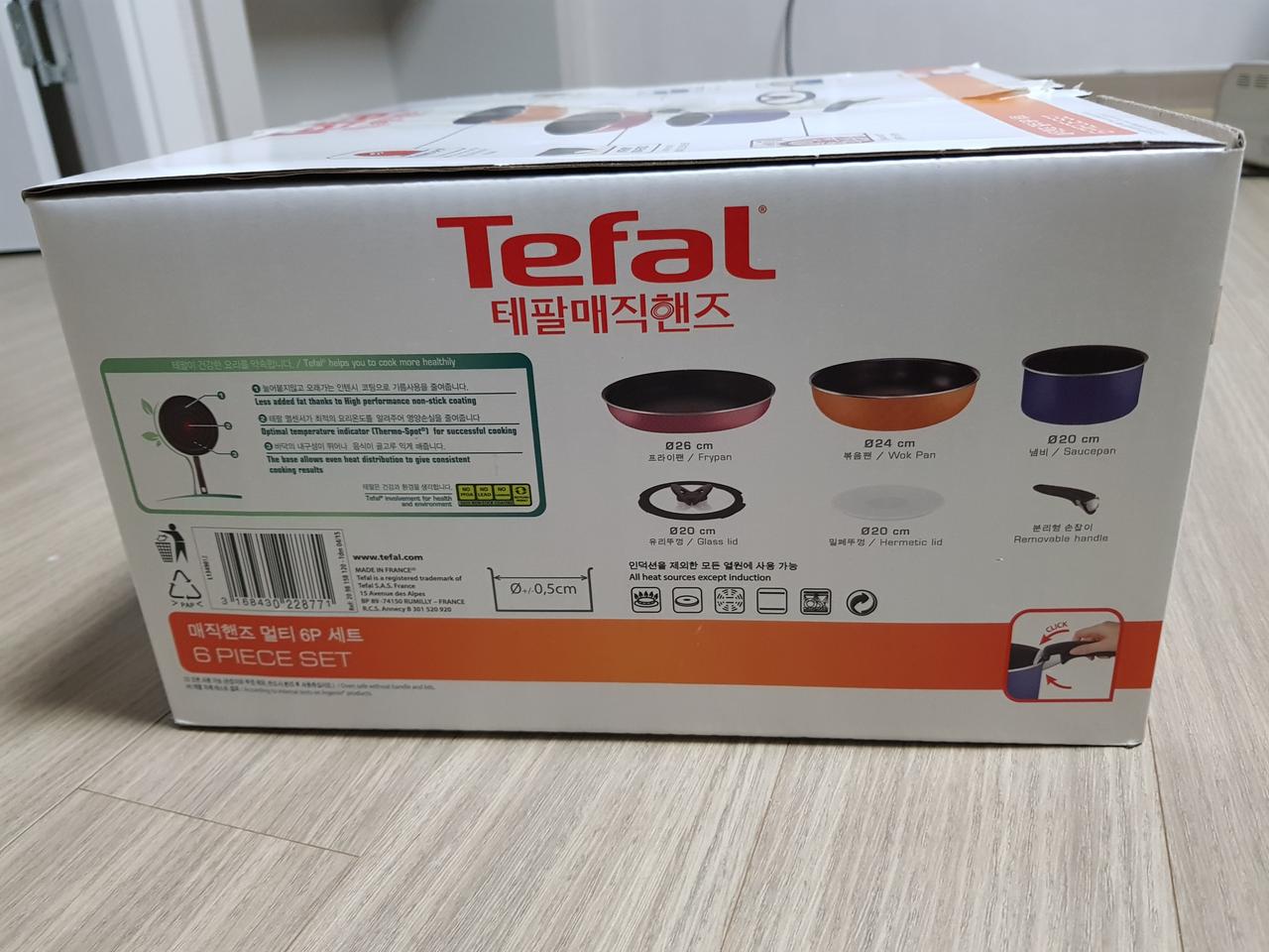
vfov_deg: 53.1
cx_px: 634
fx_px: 953
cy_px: 476
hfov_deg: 67.3
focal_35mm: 26
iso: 250
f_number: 1.7
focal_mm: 4.3
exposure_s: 1/17
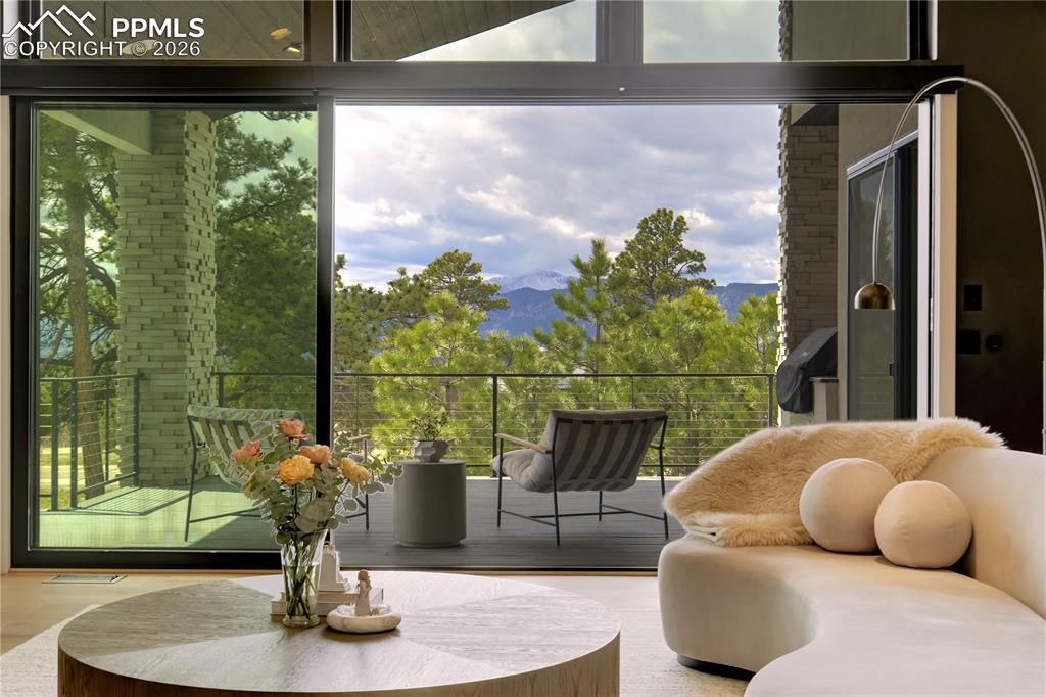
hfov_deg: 45.4
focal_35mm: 43
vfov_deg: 31.2
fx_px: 1249
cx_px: 523
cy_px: 348
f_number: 7.1
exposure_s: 1/320
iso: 500
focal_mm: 29
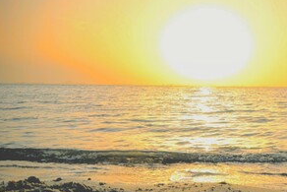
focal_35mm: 52
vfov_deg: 26.0
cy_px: 82
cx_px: 222
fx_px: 415
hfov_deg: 37.1
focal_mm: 22
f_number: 8
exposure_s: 1/250
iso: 100
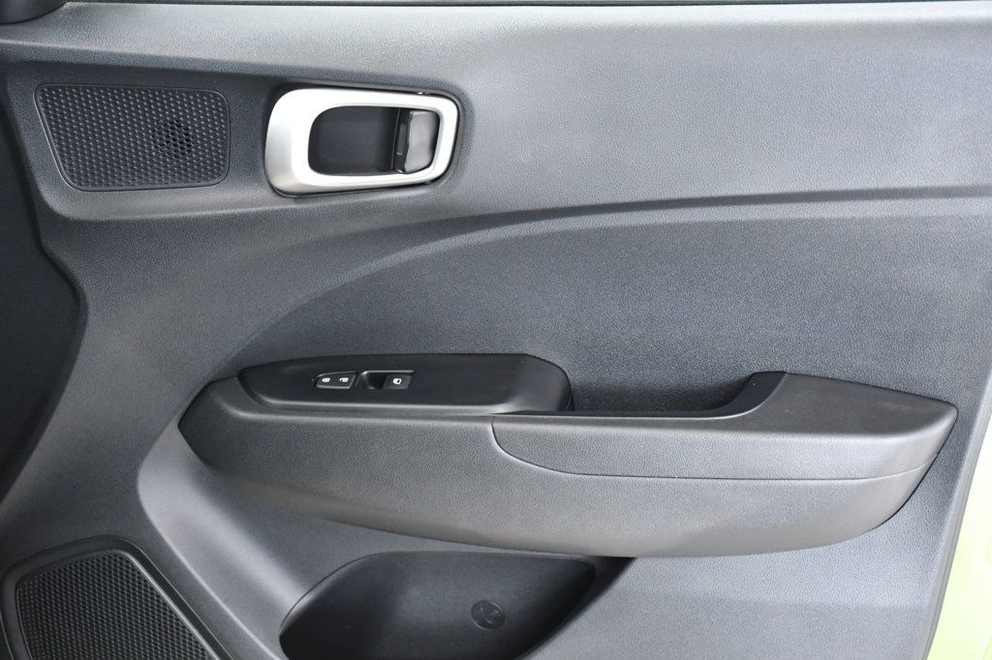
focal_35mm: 60
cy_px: 330
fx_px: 1653
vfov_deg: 22.6
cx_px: 496
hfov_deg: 33.4
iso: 2500
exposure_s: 1/100
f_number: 5
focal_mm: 40
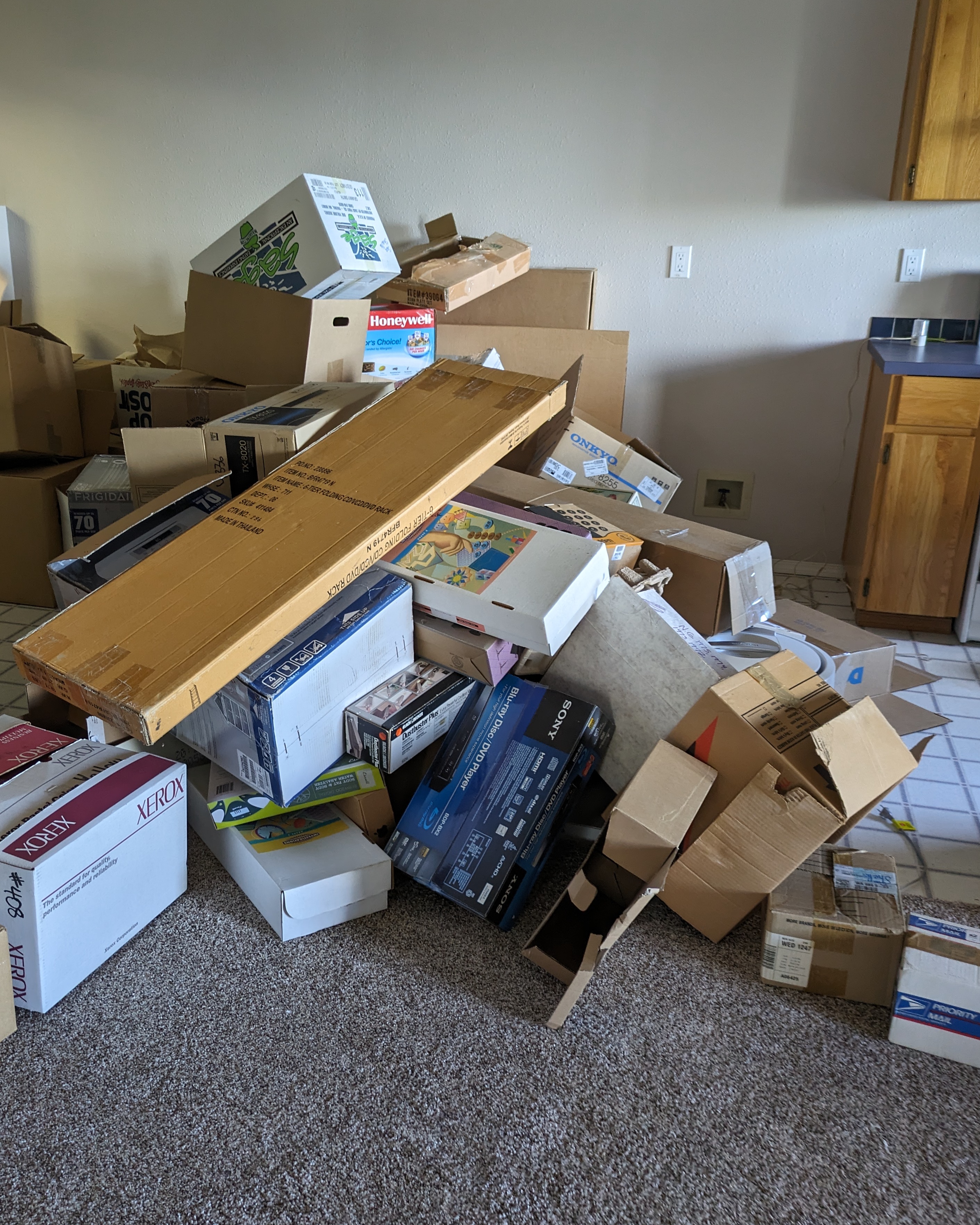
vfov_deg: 55.7
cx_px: 381
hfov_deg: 45.5
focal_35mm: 32
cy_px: 619
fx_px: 1160
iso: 162
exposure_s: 1/40
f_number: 1.89
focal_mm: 5.43
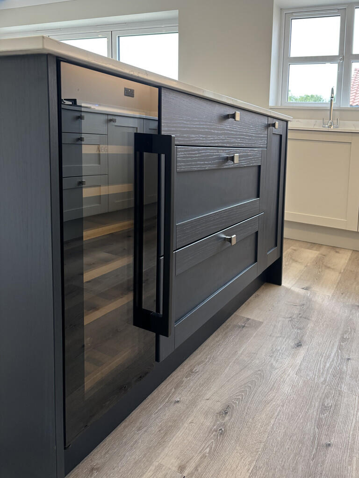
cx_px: 180
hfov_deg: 53.1
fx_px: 360
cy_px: 239
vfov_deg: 67.3
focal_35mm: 26
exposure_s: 1/100
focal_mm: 5.96
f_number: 1.6
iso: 125
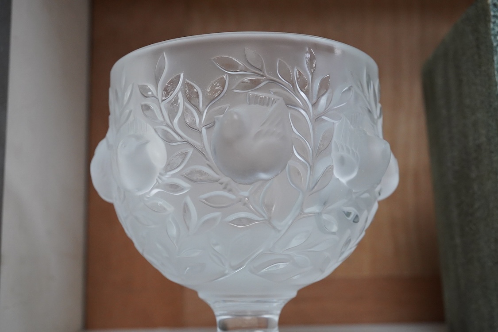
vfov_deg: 29.9
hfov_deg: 43.6
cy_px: 166
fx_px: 622
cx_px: 249
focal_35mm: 45
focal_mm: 30
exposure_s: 1/250
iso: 3200
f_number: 10
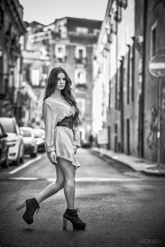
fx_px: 756
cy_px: 124
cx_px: 82
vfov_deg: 18.6
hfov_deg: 12.5
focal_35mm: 110
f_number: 2.8
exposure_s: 1/250
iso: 125
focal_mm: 110
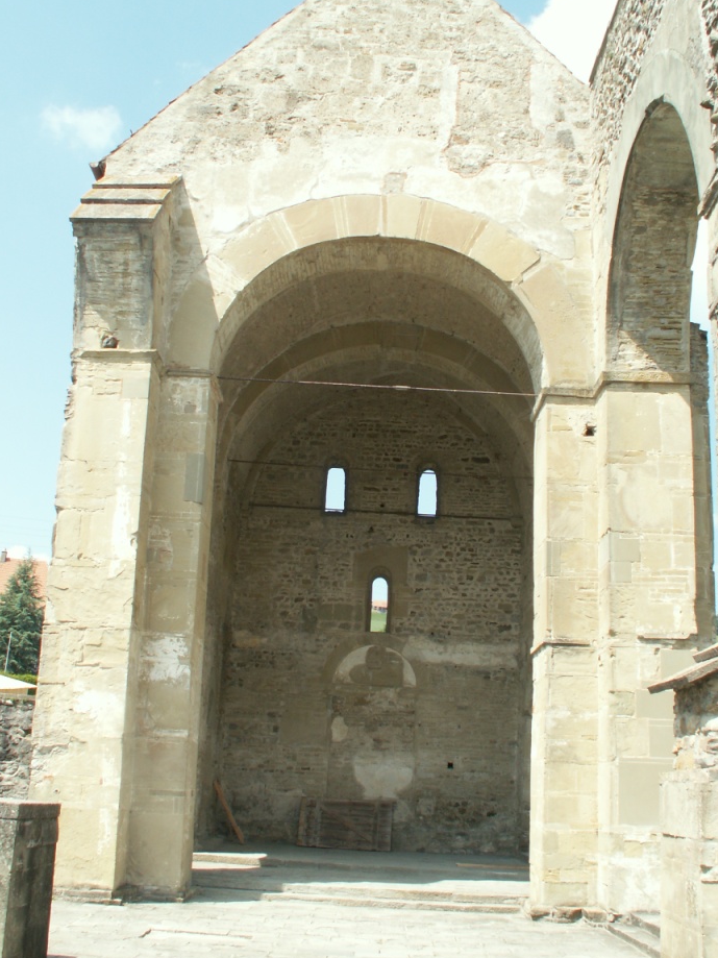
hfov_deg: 36.8
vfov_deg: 47.8
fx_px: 1079
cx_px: 373
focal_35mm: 39
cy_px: 439
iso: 50
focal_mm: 5.86
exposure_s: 1/125
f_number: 5.6
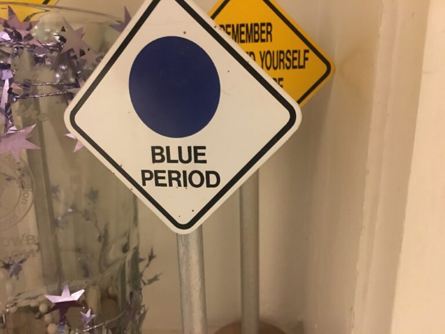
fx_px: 373
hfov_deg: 61.7
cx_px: 222
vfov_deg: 48.2
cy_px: 167
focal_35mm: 29
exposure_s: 1/4
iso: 80
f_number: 2.2
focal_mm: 4.15
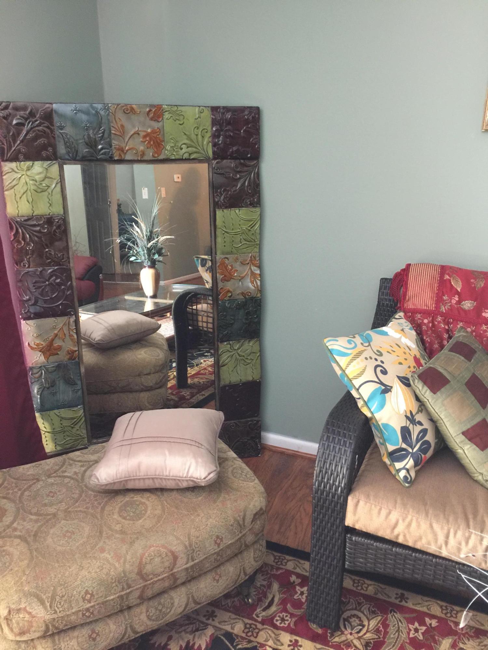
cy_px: 325
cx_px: 244
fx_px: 545
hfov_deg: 48.2
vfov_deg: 61.7
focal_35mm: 29
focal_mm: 4.15
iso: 80
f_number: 2.2
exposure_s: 1/4
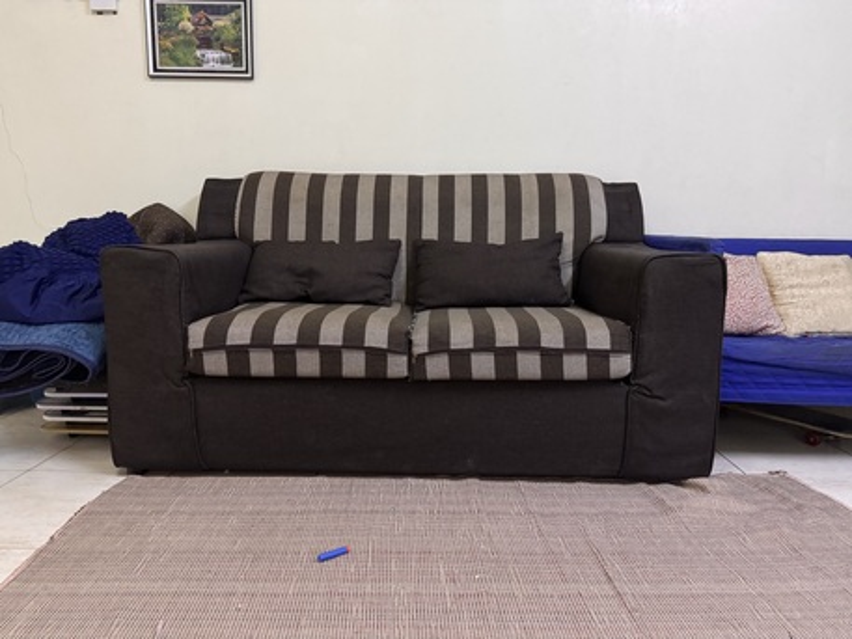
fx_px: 591
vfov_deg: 56.8
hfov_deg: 71.6
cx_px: 426
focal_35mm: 24
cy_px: 320
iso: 1000
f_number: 1.78
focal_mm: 6.76
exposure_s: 1/40
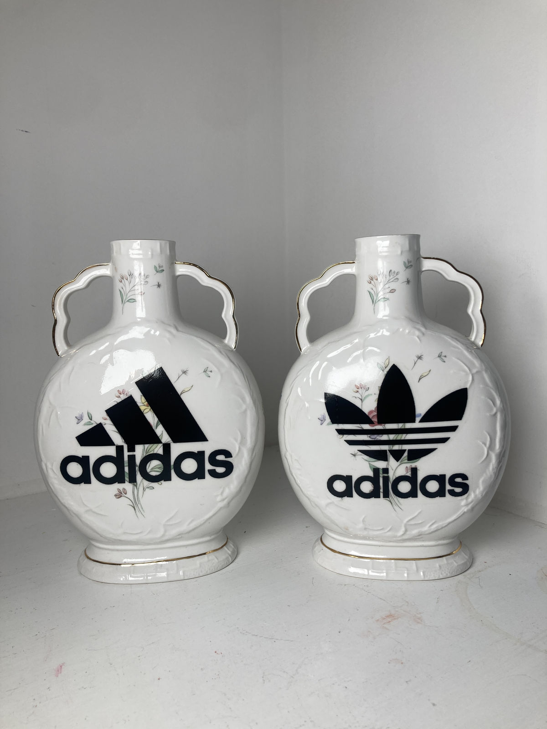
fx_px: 590
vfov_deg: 63.4
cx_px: 274
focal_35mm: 28
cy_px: 364
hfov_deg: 49.7
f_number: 1.8
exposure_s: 1/107
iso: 20
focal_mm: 3.99
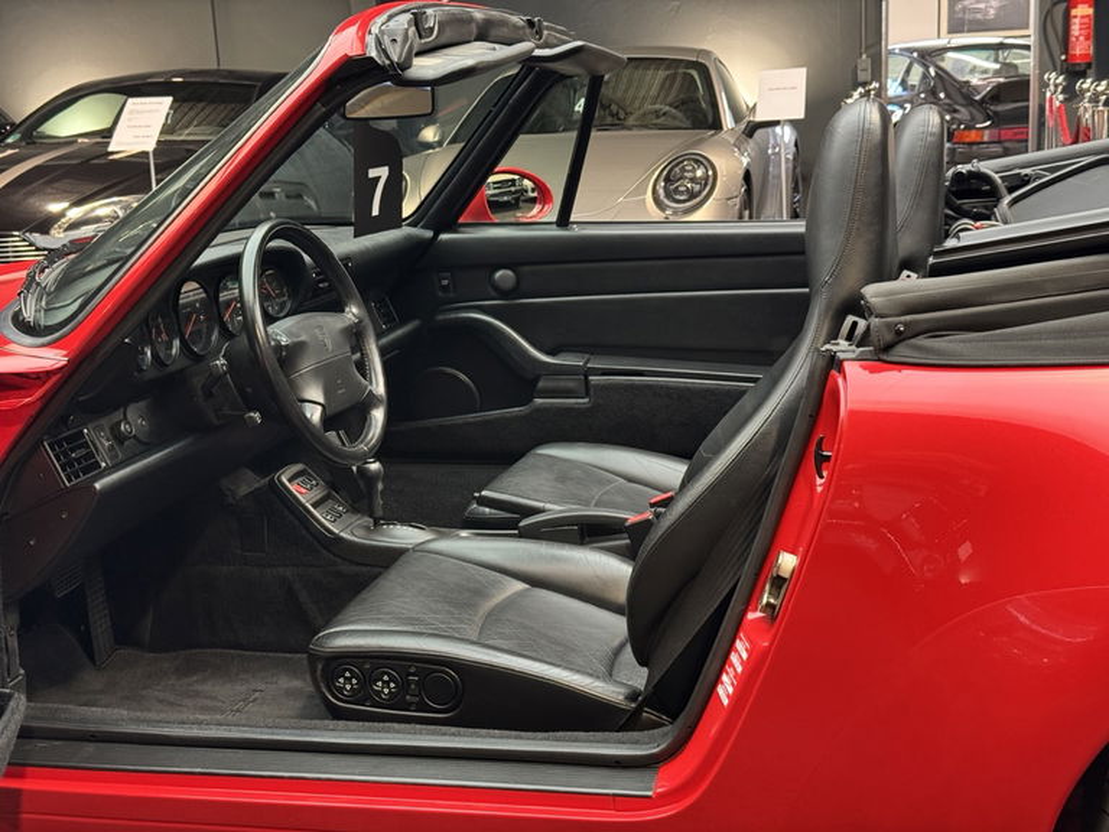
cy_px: 416
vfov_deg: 30.3
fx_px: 1538
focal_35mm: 48
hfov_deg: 39.7
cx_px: 554
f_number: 1.78
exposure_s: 1/33
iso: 320
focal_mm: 6.76
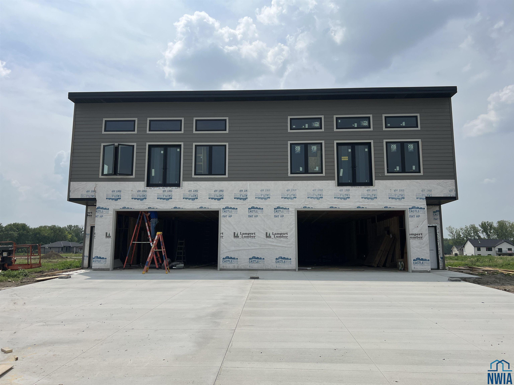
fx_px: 386
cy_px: 192
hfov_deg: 67.3
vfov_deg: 53.1
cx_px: 257
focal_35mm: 26
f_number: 1.5
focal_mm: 5.7
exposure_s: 1/10309
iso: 50
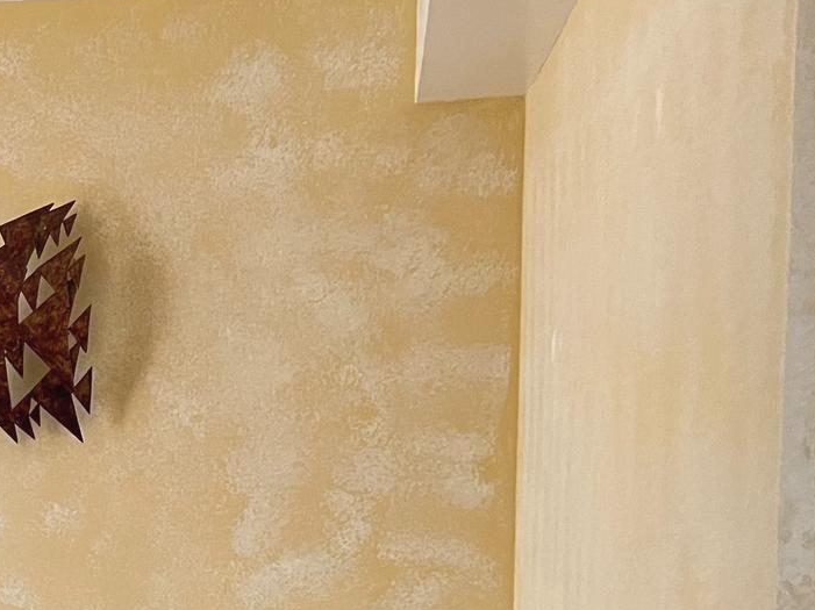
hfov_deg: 23.1
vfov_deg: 19.2
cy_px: 455
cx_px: -219
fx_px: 1788
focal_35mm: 76
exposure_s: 1/30
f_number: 1.5
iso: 1000
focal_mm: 5.7
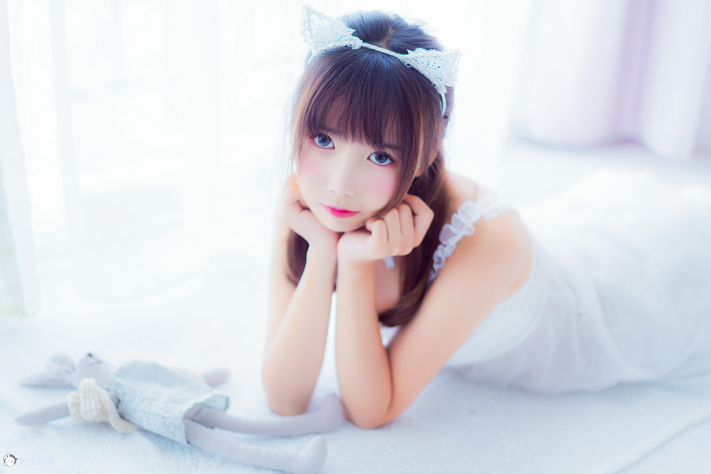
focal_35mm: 55
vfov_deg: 24.6
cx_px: 356
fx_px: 1086
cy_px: 237
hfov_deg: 36.2
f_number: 1.8
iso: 200
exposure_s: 1/125
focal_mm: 55
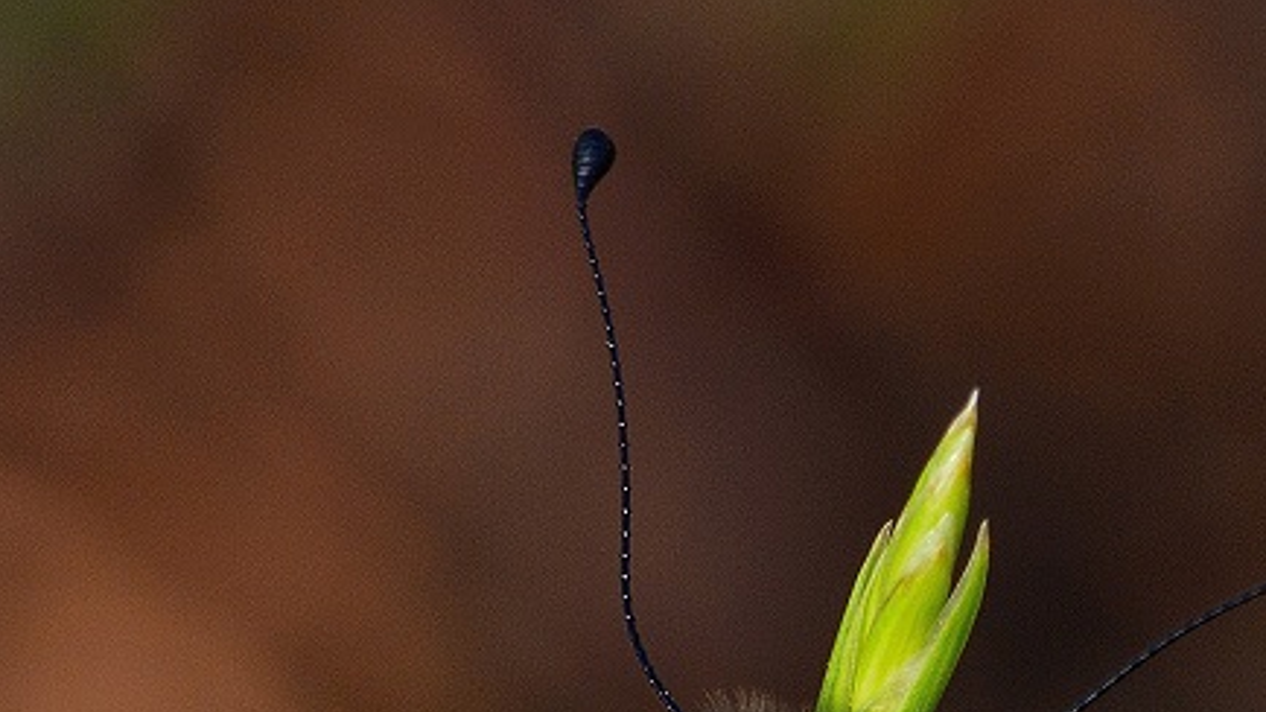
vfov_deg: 0.9
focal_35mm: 1301
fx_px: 43668
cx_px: 712
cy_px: 1093
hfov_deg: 1.7
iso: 400
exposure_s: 1/200
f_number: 10
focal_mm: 300
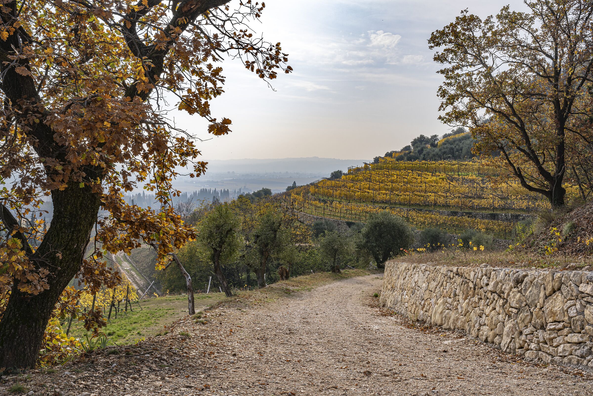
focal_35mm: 34
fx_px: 568
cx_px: 296
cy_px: 198
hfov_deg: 55.1
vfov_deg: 38.4
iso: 64
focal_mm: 34.5
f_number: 9
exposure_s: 1/200
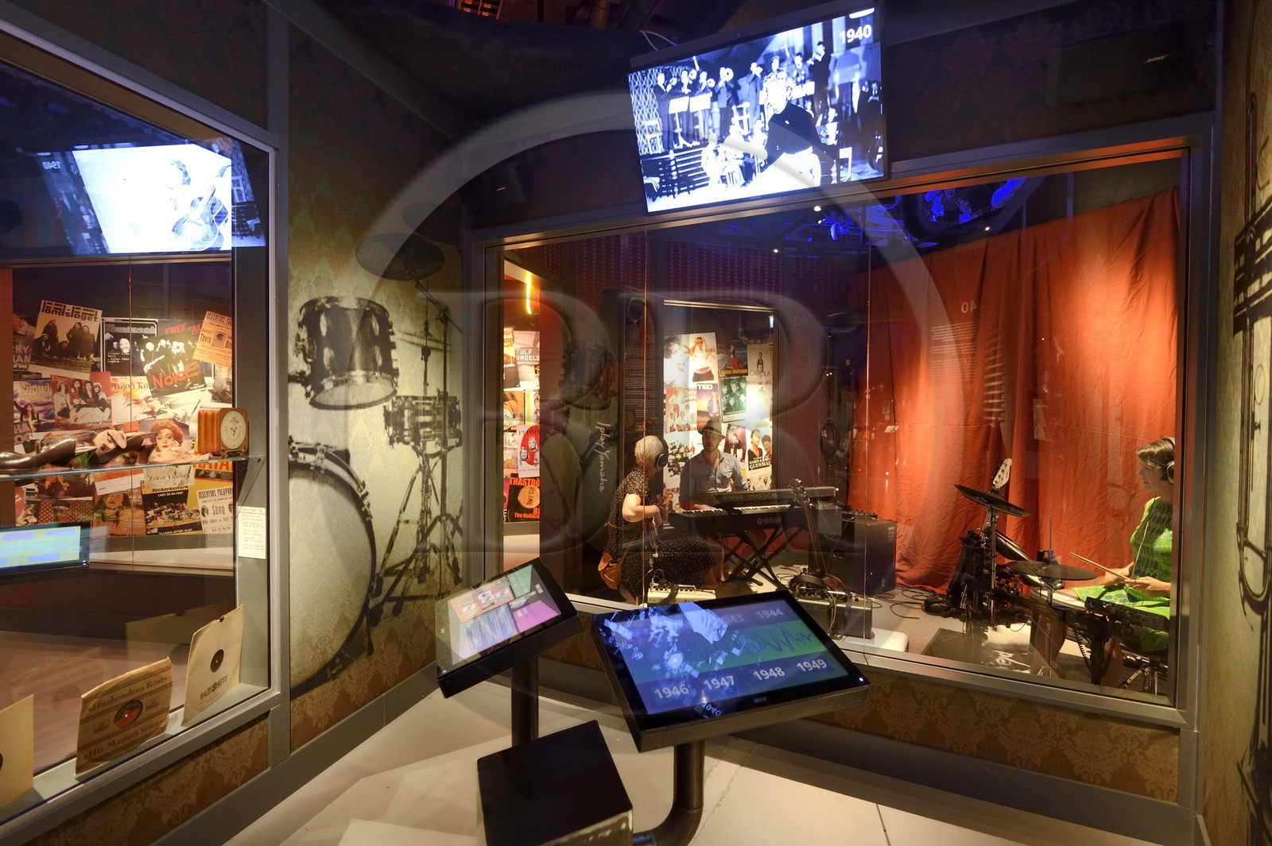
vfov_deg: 70.4
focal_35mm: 17
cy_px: 423
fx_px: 600
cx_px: 636
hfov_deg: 93.3
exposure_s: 1/20
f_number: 3.5
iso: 1600
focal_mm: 17
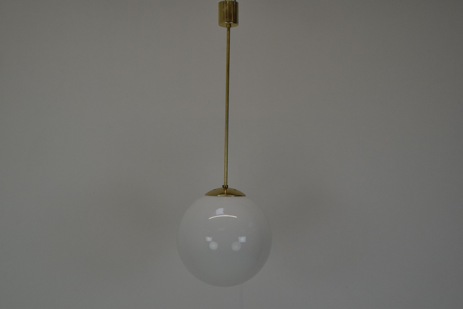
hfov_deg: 42.3
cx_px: 232
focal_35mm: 46
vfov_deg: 29.0
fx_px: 598
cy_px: 154
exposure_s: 1/500
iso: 1600
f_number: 11
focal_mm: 31
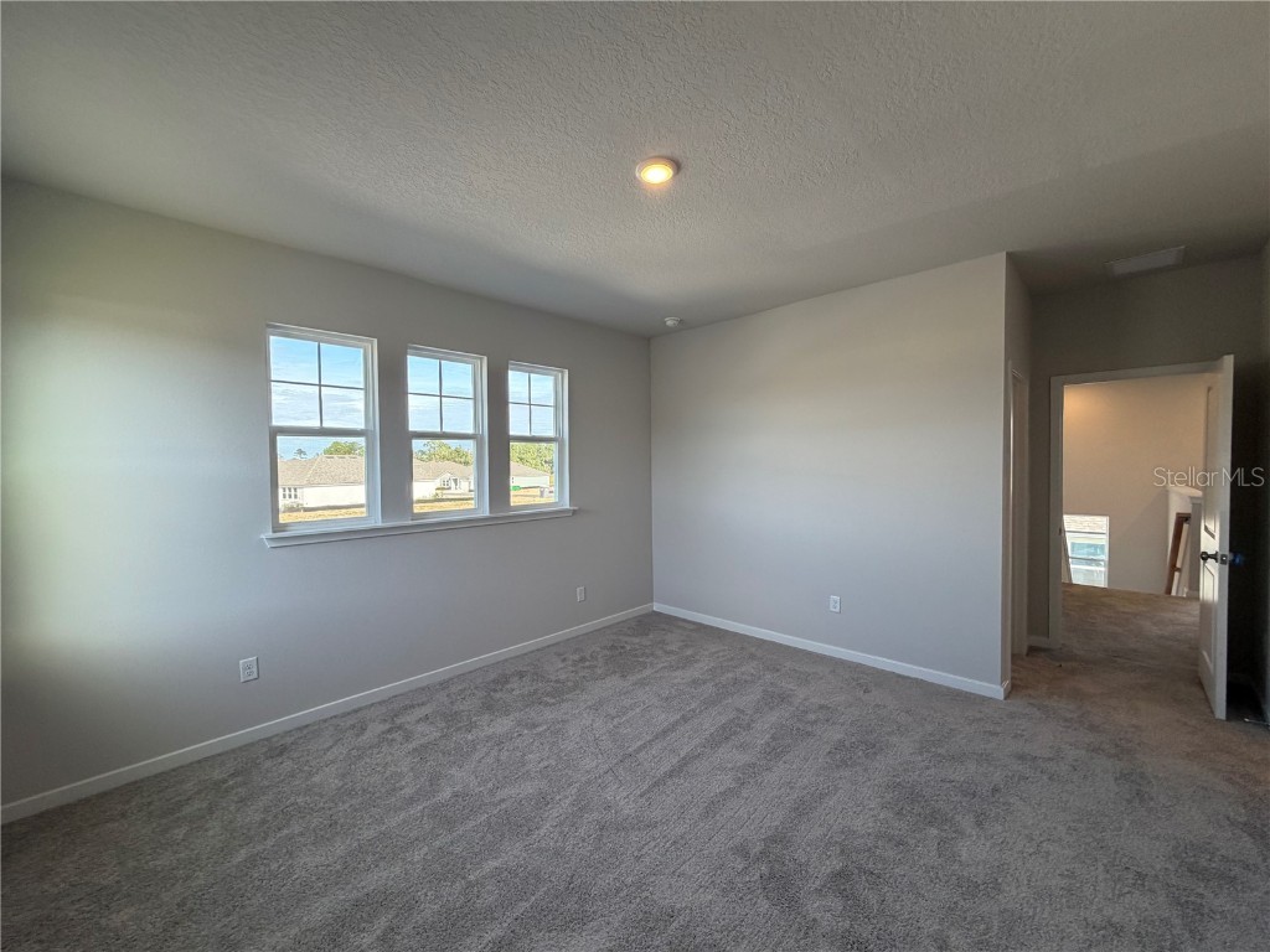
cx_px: 635
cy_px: 476
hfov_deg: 102.1
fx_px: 514
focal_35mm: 14
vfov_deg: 85.7
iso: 100
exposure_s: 1/120
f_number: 2.2
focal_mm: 2.22
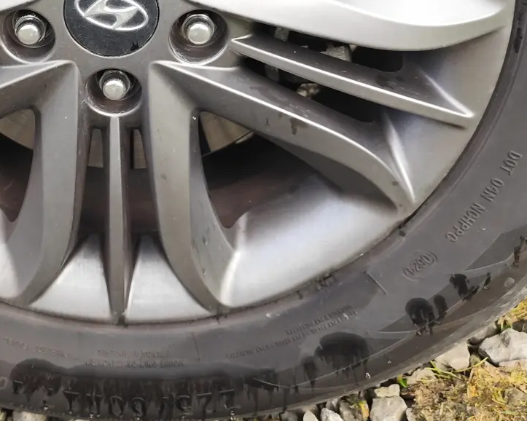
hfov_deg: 33.7
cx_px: 65
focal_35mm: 53
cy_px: -18
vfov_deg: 26.7
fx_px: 826
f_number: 1.65
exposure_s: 1/100
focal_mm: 6.14
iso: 64
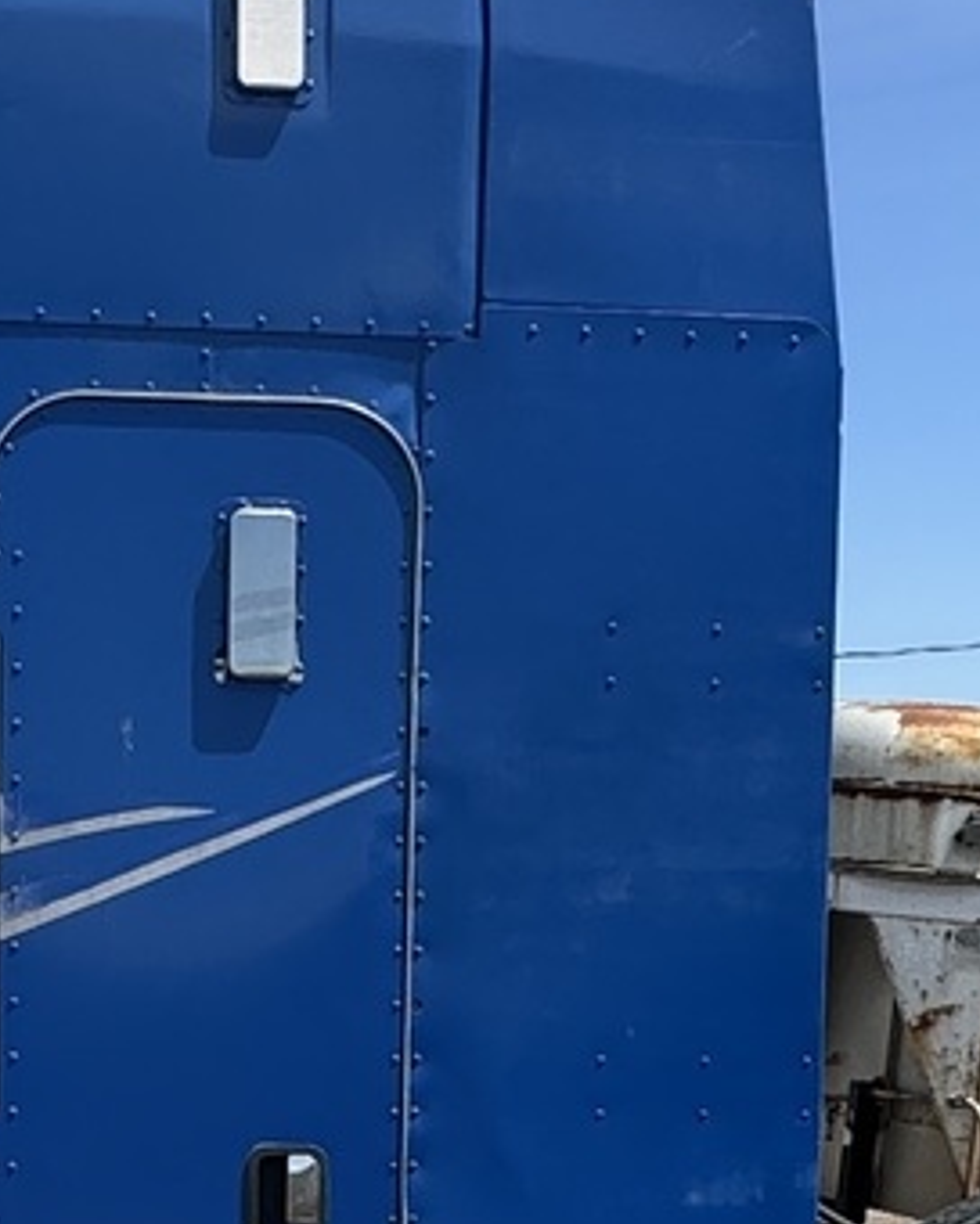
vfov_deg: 22.8
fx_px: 2937
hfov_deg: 18.6
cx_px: 58
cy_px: 1174
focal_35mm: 81
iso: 40
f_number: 2.2
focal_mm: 2.22
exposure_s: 1/1126
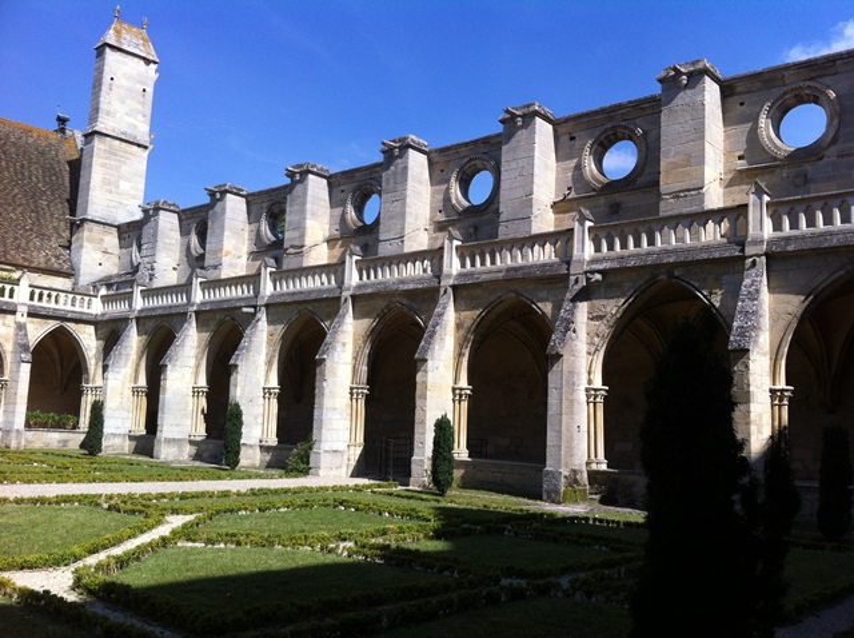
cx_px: 427
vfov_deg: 40.6
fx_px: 862
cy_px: 319
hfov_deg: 52.7
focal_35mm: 35
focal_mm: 3.85
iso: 80
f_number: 2.8
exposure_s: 1/1207
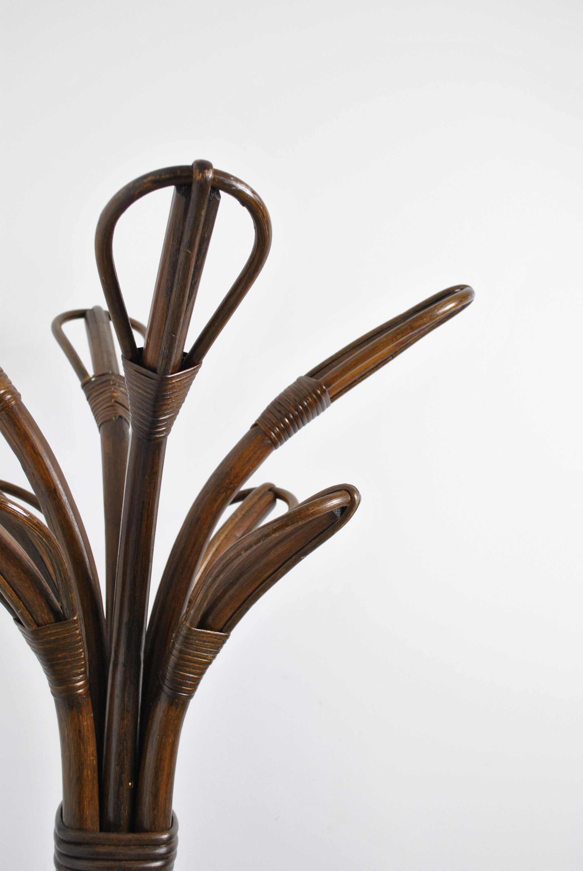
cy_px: 436
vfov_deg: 46.3
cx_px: 292
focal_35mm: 42
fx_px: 1017
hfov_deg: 32.0
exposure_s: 1/30
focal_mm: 28
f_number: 6.3
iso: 500
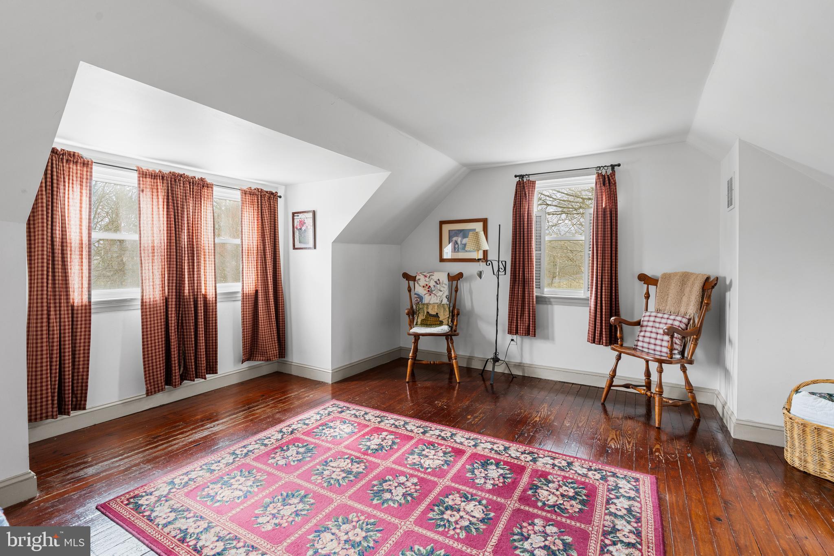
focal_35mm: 16
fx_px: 371
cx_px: 417
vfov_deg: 73.7
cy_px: 278
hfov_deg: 96.7
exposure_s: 1/6
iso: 400
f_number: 8
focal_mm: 16
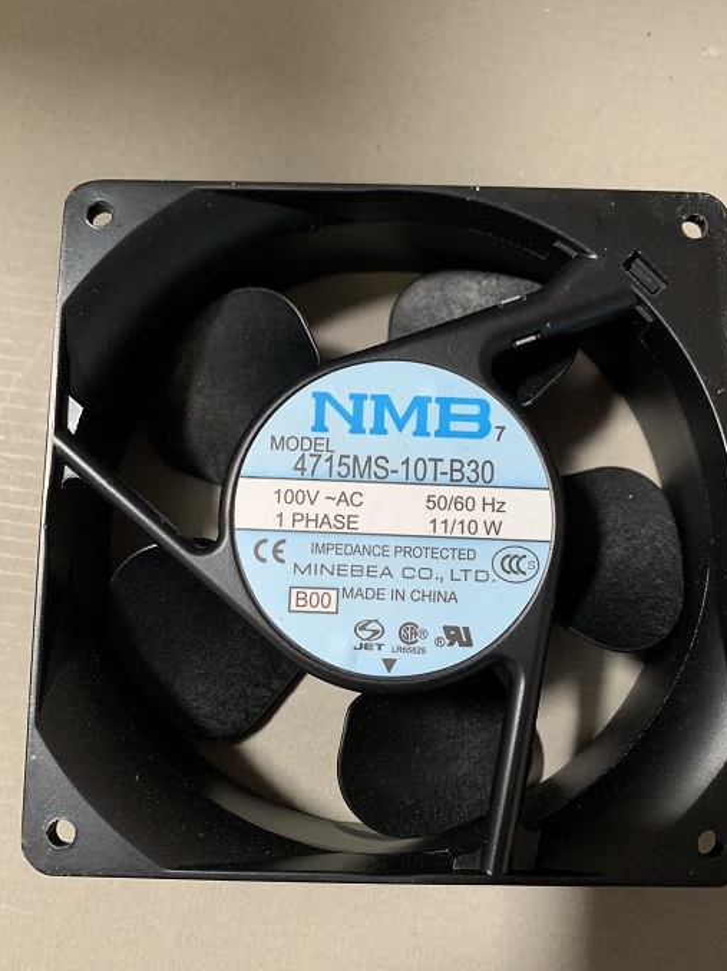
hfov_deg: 45.4
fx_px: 869
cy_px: 506
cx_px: 386
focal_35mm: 31
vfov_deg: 58.4
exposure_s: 1/60
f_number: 1.8
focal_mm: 4.25
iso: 320
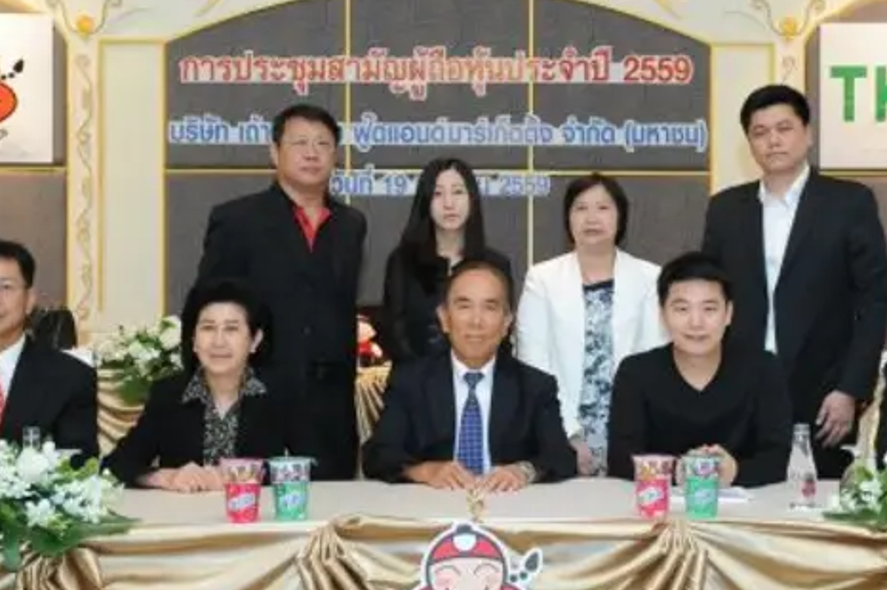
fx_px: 1650
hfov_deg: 30.1
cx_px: 493
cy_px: 260
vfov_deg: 20.3
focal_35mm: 67
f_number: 4
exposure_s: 1/80
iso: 2500
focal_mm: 40
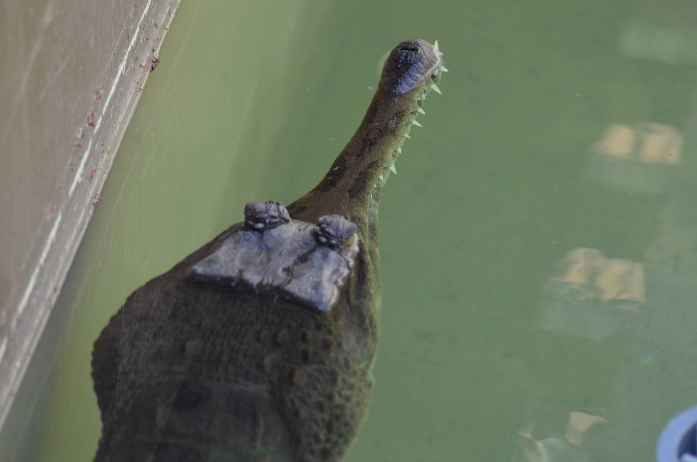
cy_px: 231
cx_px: 348
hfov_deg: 7.1
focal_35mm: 292
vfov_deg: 4.7
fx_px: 5652
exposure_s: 1/640
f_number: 4.8
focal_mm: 195
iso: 800
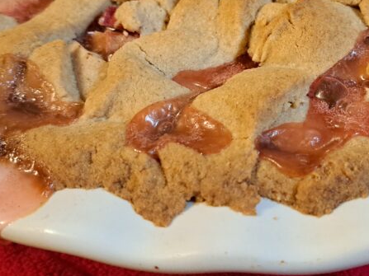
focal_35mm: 55
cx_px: 264
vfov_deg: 26.4
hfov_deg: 34.4
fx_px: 586
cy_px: 88
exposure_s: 1/40
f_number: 1.8
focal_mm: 5.23
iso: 400
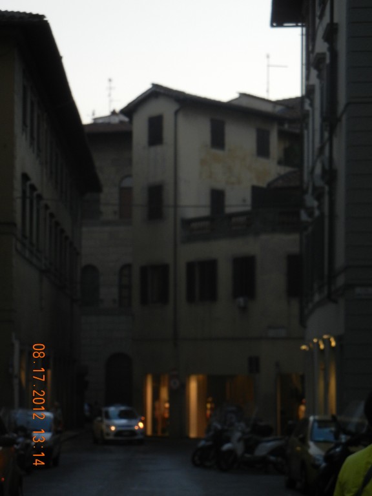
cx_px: 186
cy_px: 248
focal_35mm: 116
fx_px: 1662
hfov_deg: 12.8
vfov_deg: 17.0
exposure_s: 1/100
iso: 362
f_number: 4.6
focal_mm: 20.9
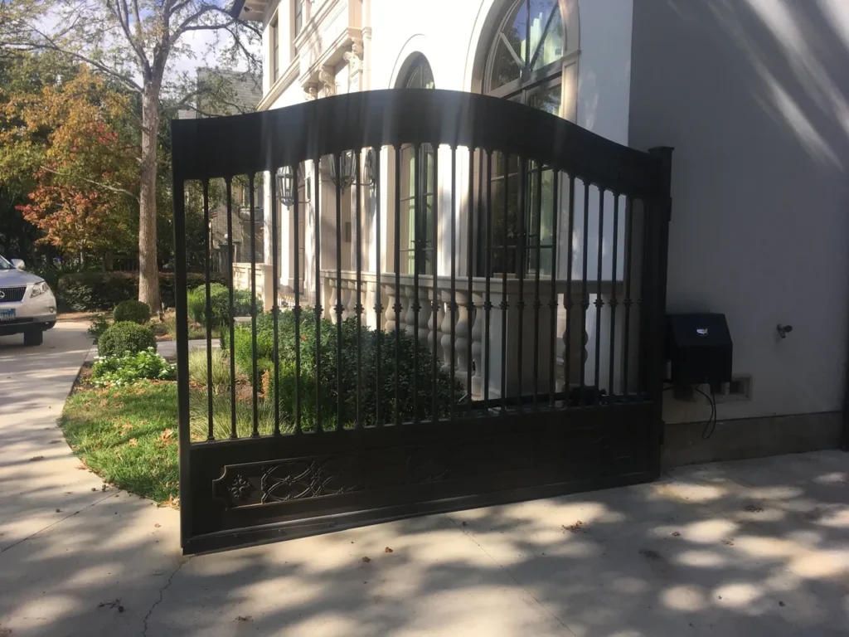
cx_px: 424
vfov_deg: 48.2
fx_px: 711
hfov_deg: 61.7
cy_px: 318
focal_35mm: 29
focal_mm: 4.15
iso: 25
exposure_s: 1/739
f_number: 2.2
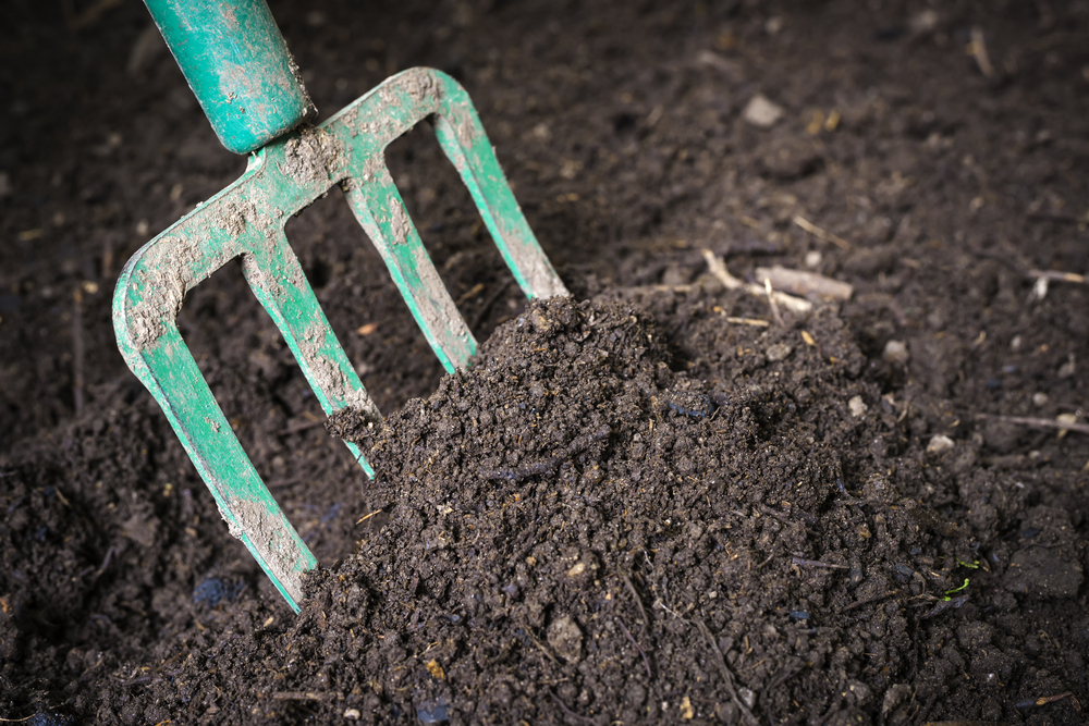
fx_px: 1513
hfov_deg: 39.6
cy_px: 363
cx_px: 544
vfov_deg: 27.0
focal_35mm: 50
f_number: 7.1
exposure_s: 1/10
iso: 400
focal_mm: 50
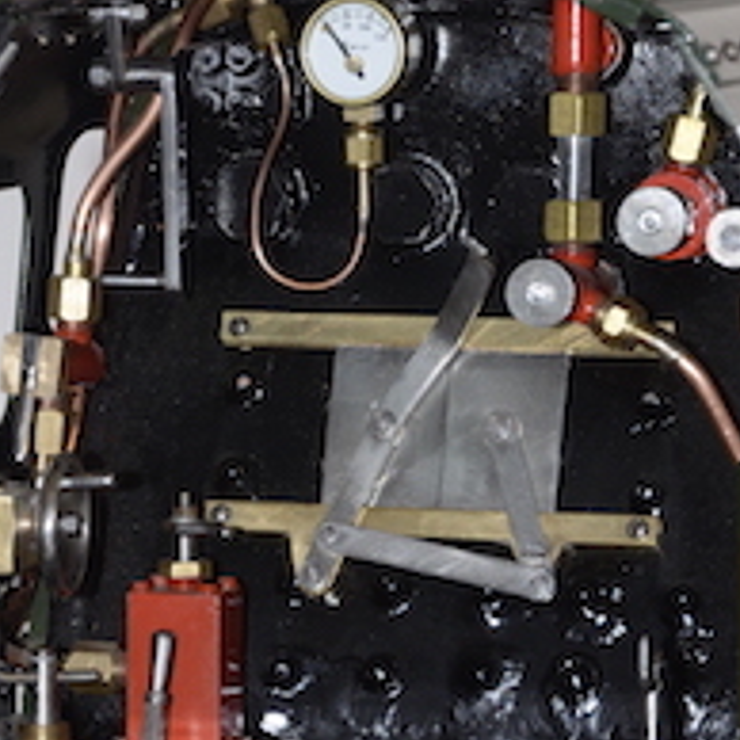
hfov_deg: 4.4
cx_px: 332
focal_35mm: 401
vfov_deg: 4.4
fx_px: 9698
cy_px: 599
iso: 800
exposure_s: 1/60
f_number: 14
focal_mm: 150
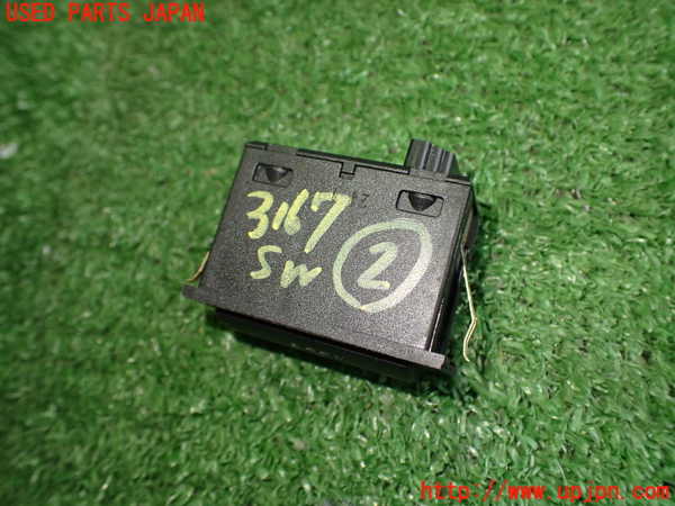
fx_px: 585
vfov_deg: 46.8
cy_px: 253
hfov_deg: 60.0
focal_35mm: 30
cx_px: 338
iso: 400
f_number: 2.3
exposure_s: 1/125
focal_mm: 5.4
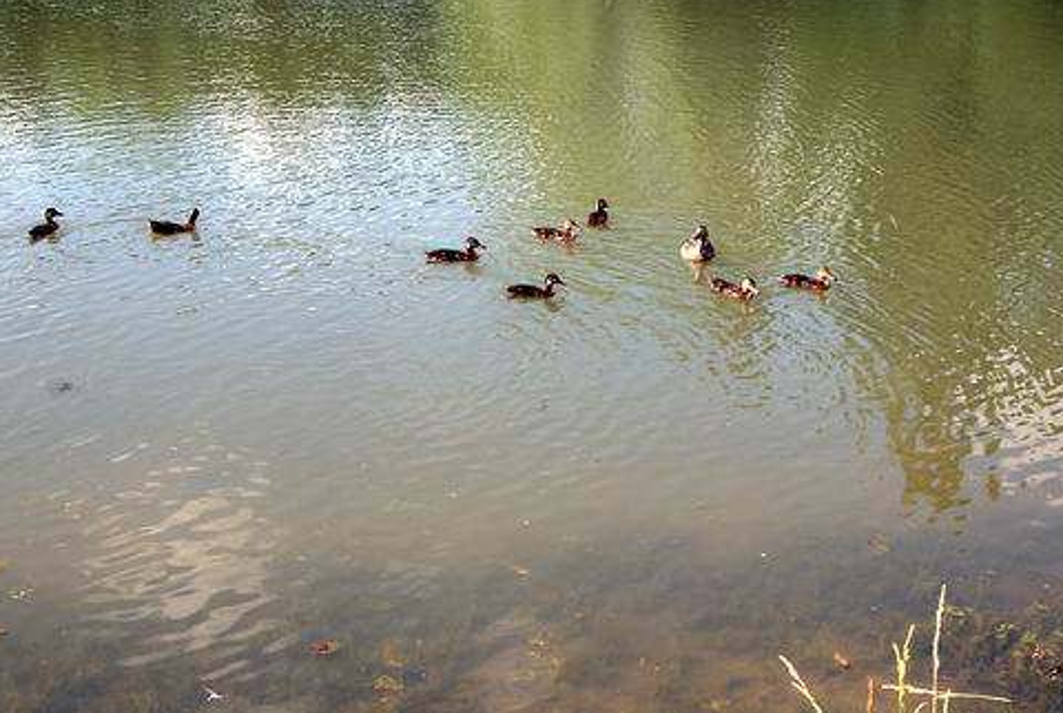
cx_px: 540
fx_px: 1331
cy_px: 323
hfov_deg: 43.5
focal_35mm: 45
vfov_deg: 30.0
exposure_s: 1/200
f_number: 7.1
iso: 100
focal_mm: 24
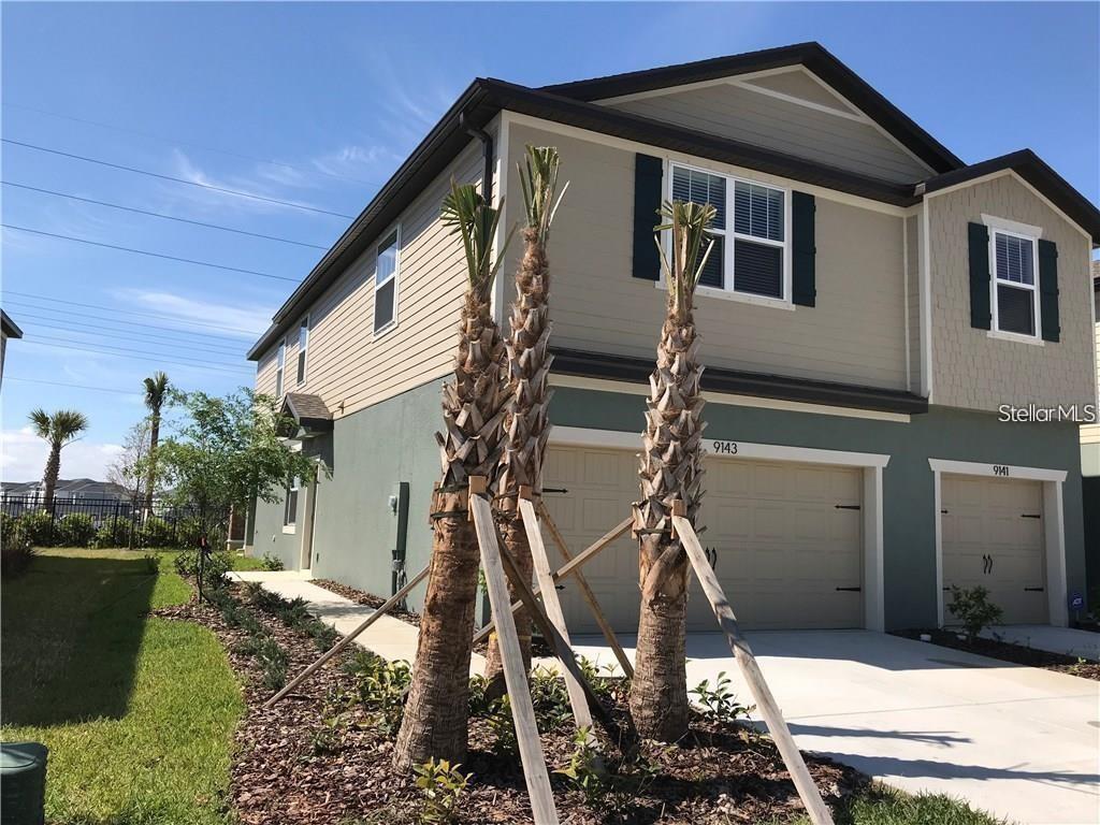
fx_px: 890
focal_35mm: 28
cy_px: 412
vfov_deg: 49.7
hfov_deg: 63.4
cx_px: 550
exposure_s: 1/2591
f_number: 1.8
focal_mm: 3.99
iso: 20
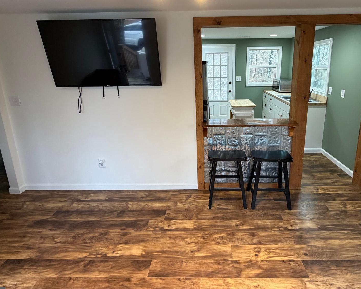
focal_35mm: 20
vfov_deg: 67.1
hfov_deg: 80.0
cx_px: 205
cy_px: 110
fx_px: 214
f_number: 2.2
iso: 250
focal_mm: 2.22
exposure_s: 1/60
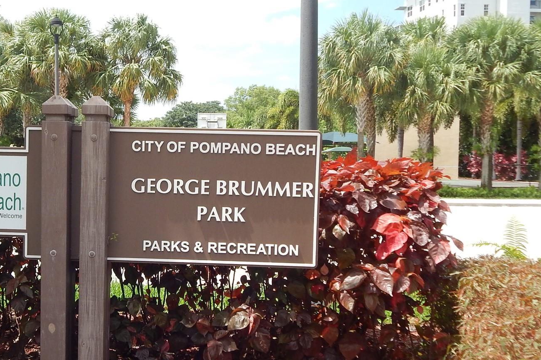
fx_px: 766
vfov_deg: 26.5
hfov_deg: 37.9
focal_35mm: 51
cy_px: 201
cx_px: 136
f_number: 3.2
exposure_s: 1/800
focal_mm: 5.6
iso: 125
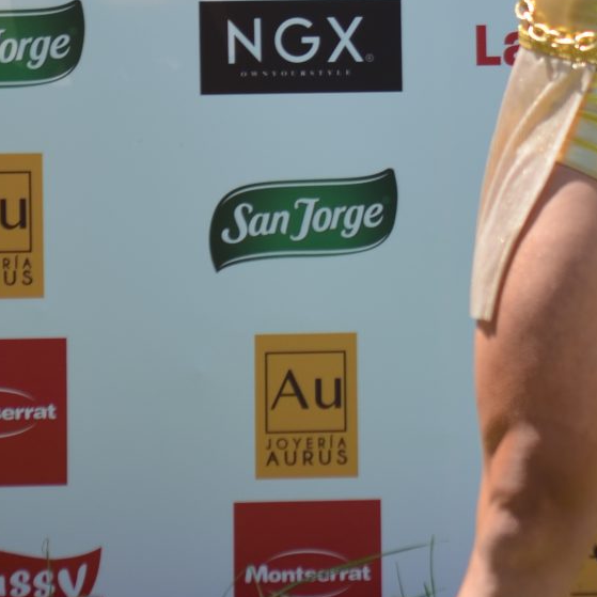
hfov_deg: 2.5
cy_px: -64
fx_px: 13639
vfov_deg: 2.5
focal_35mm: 699
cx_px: 440
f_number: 5
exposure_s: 1/400
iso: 100
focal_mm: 150
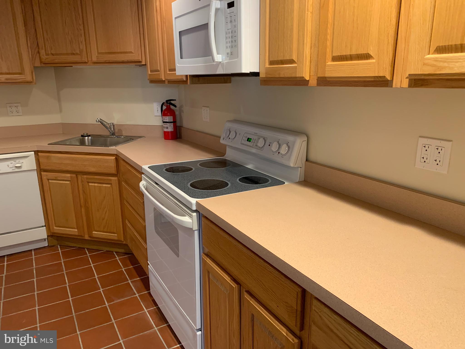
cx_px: 232
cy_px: 174
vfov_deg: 53.1
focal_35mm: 26
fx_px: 349
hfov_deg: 67.3
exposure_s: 1/60
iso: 320
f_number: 1.8
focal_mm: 4.25
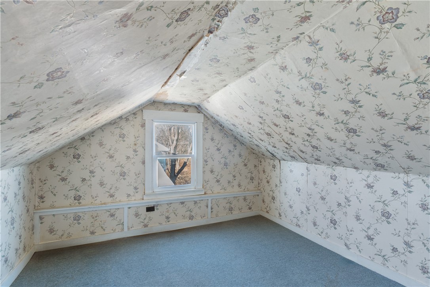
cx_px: 215
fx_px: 197
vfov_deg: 72.1
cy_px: 144
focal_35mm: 16
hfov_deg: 95.0
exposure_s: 1/4
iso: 320
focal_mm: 11
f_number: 7.1
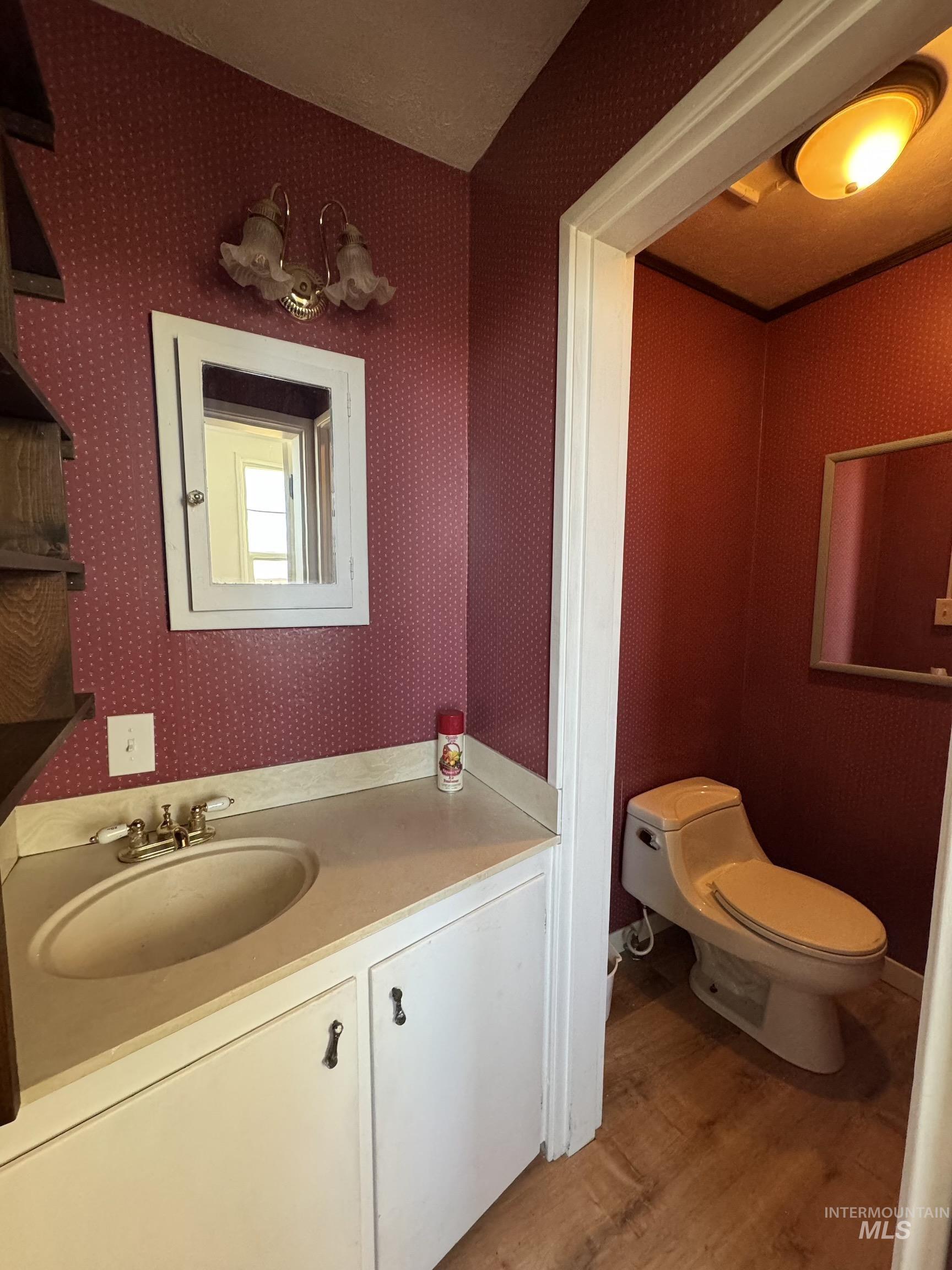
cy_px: 635
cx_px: 476
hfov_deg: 85.7
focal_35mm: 14
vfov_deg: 102.1
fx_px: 513
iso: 320
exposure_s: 1/120
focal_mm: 2.22
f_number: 2.2
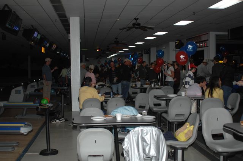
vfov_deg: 31.8
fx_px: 283
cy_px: 80
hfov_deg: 46.5
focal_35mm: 42
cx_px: 122
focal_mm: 28
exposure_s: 1/125
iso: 400
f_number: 3.5
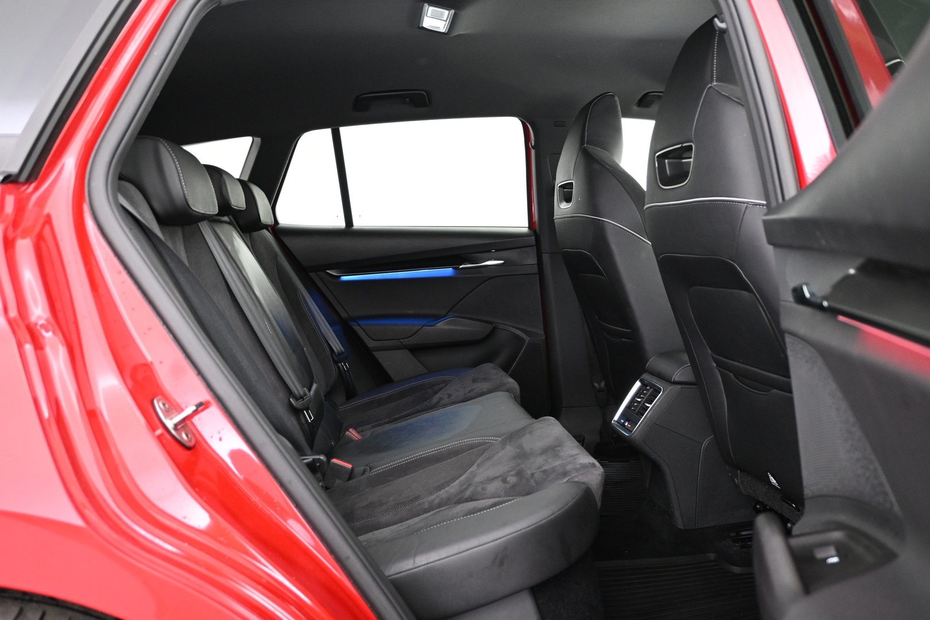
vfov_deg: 44.6
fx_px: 756
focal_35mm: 29
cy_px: 310
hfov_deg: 63.2
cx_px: 465
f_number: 3.8
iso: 1600
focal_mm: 19.5
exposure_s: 1/8
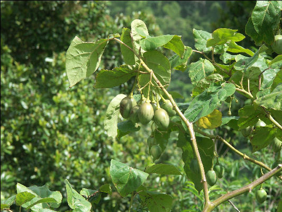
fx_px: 1450
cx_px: 141
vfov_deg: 8.3
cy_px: 106
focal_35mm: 178
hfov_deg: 11.1
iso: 100
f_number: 5
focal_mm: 45.1
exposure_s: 1/400
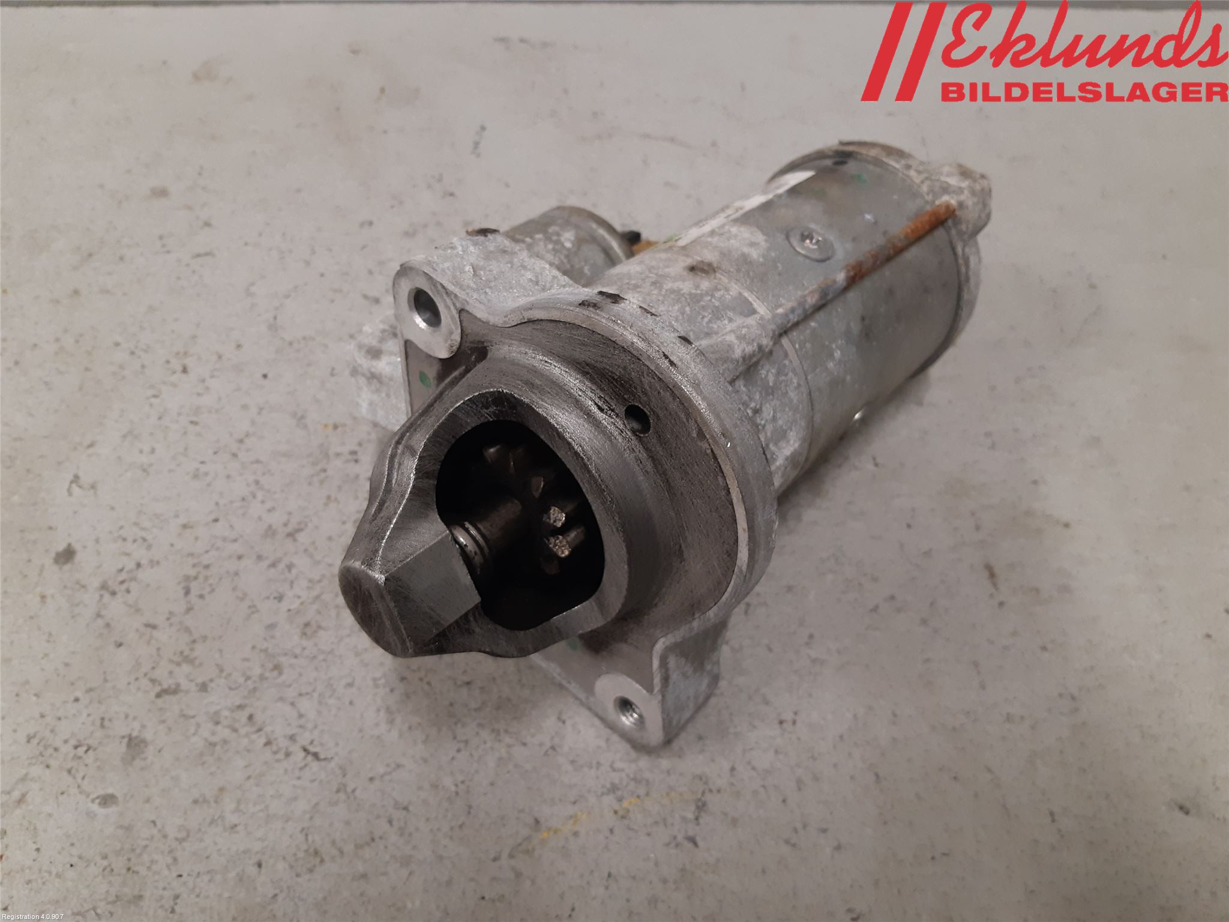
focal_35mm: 26
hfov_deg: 67.3
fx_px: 923
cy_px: 461
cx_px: 614
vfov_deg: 53.1
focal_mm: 3.93
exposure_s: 1/50
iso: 160
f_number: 1.7
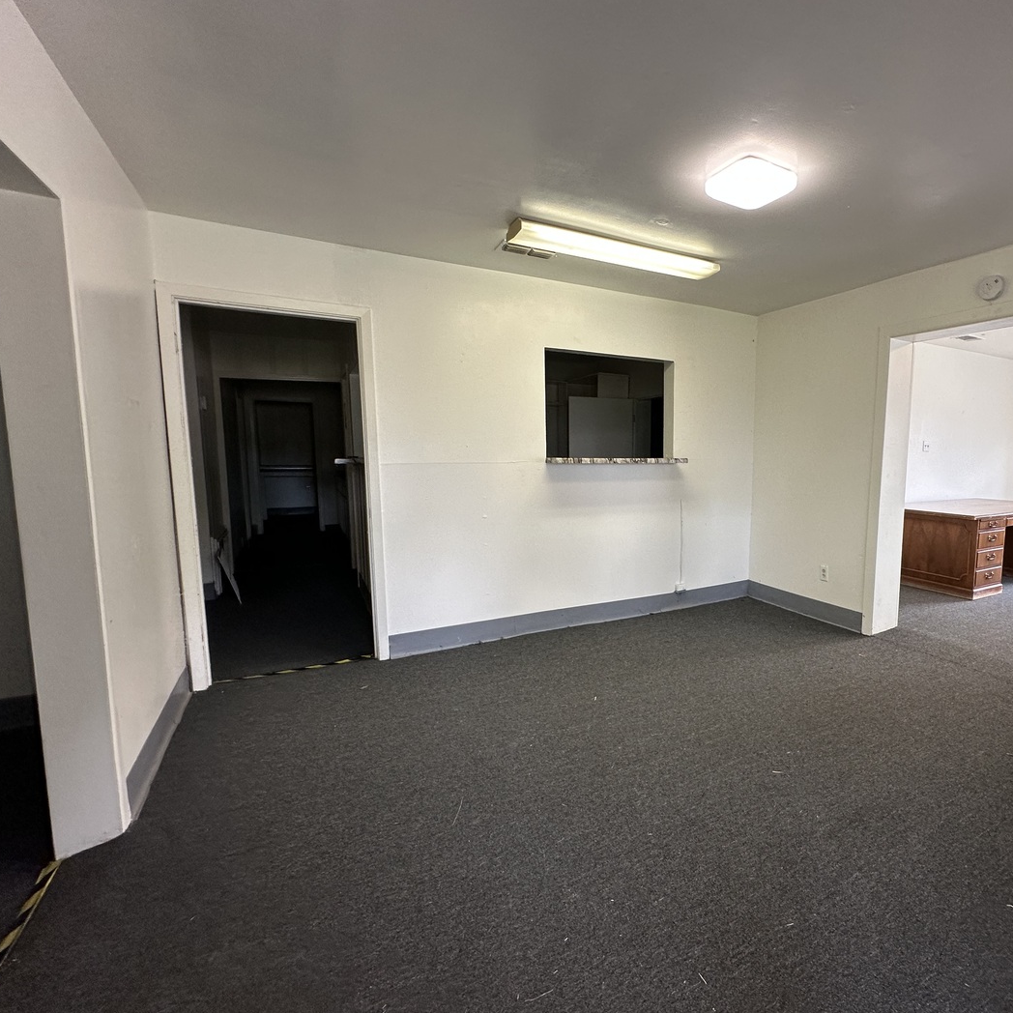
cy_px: 518
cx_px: 651
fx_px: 563
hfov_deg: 81.9
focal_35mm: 17
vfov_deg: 84.0
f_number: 2.2
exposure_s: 1/120
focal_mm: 2.22
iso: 160
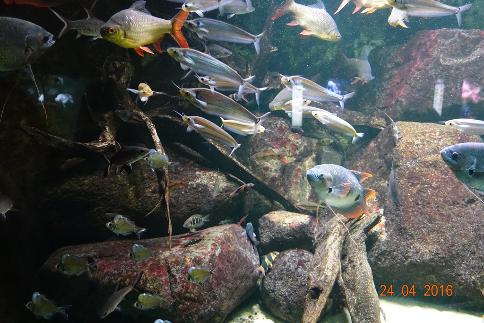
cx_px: 242
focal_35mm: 24
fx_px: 323
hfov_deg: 73.7
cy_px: 162
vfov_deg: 53.1
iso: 3200
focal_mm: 8.8
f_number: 1.8
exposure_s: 1/125
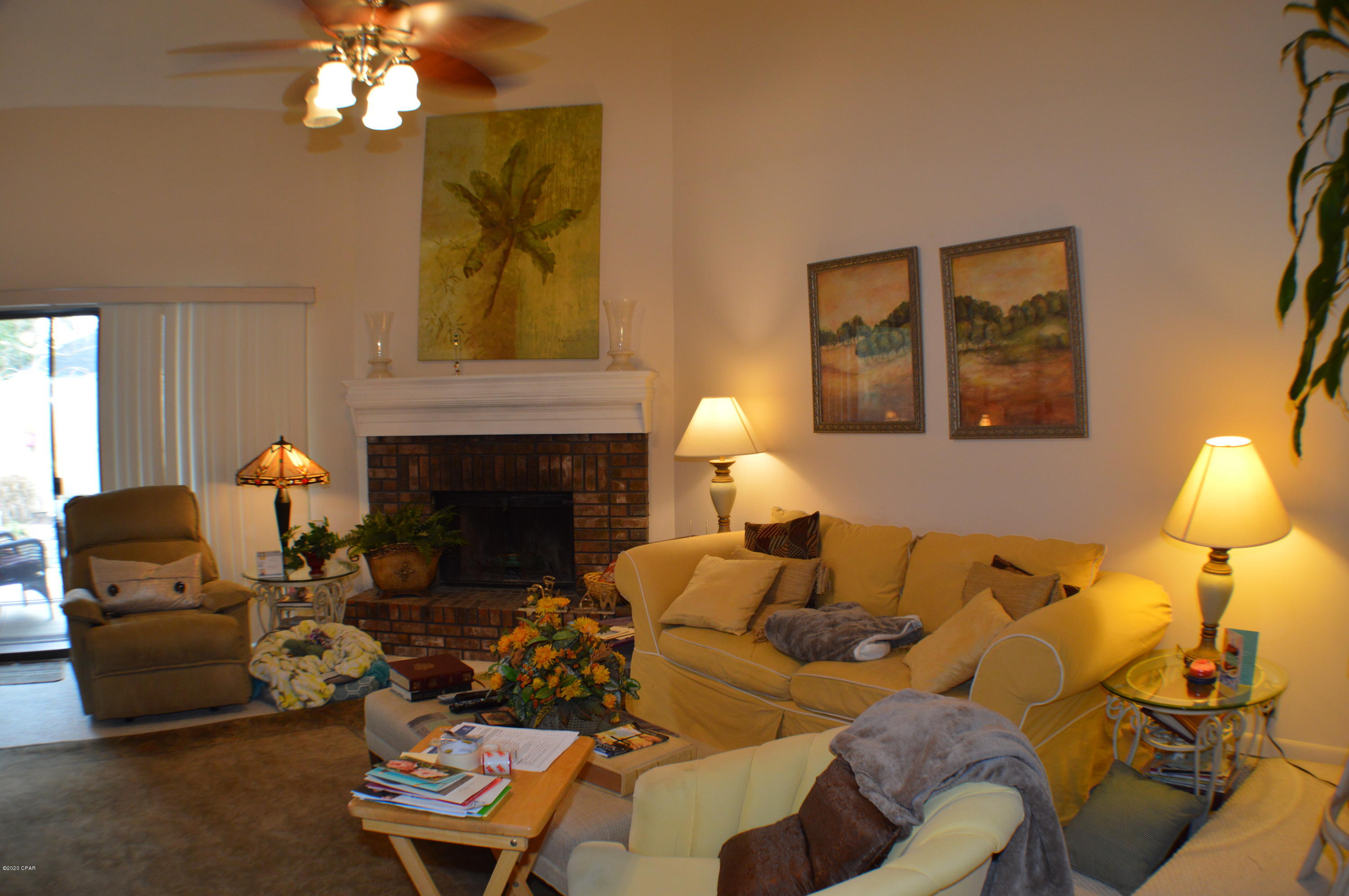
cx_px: 674
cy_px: 448
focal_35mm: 36
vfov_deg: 36.8
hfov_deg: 53.2
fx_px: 1348
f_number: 4
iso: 400
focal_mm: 24
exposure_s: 1/40
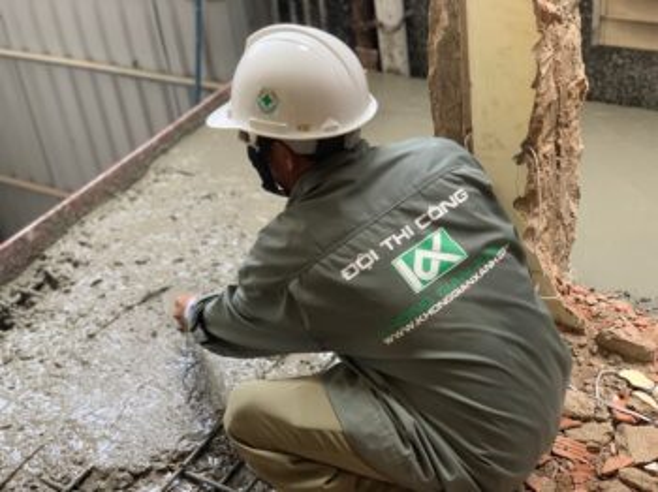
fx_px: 988
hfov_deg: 36.8
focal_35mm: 52
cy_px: 246
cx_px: 329
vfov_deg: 28.0
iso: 64
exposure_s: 1/122
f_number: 2.4
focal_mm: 6
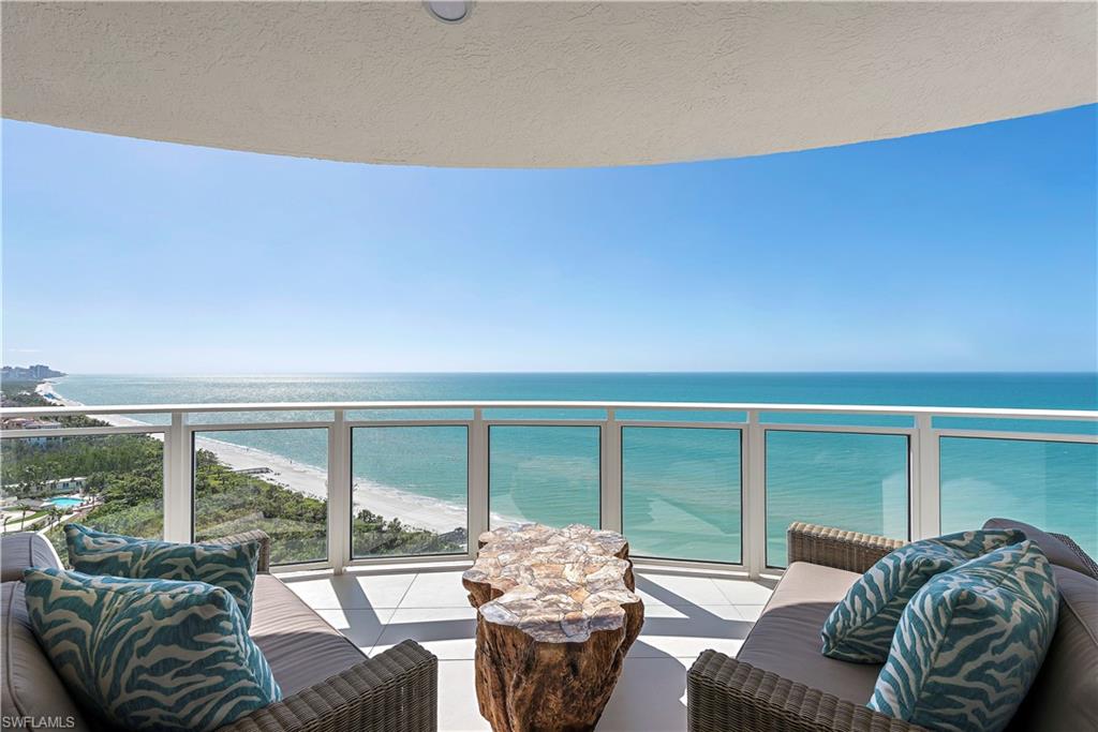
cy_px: 366
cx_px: 549
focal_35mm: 15
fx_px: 458
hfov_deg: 100.4
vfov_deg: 77.3
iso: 100
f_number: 9
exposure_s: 1/250
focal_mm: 15
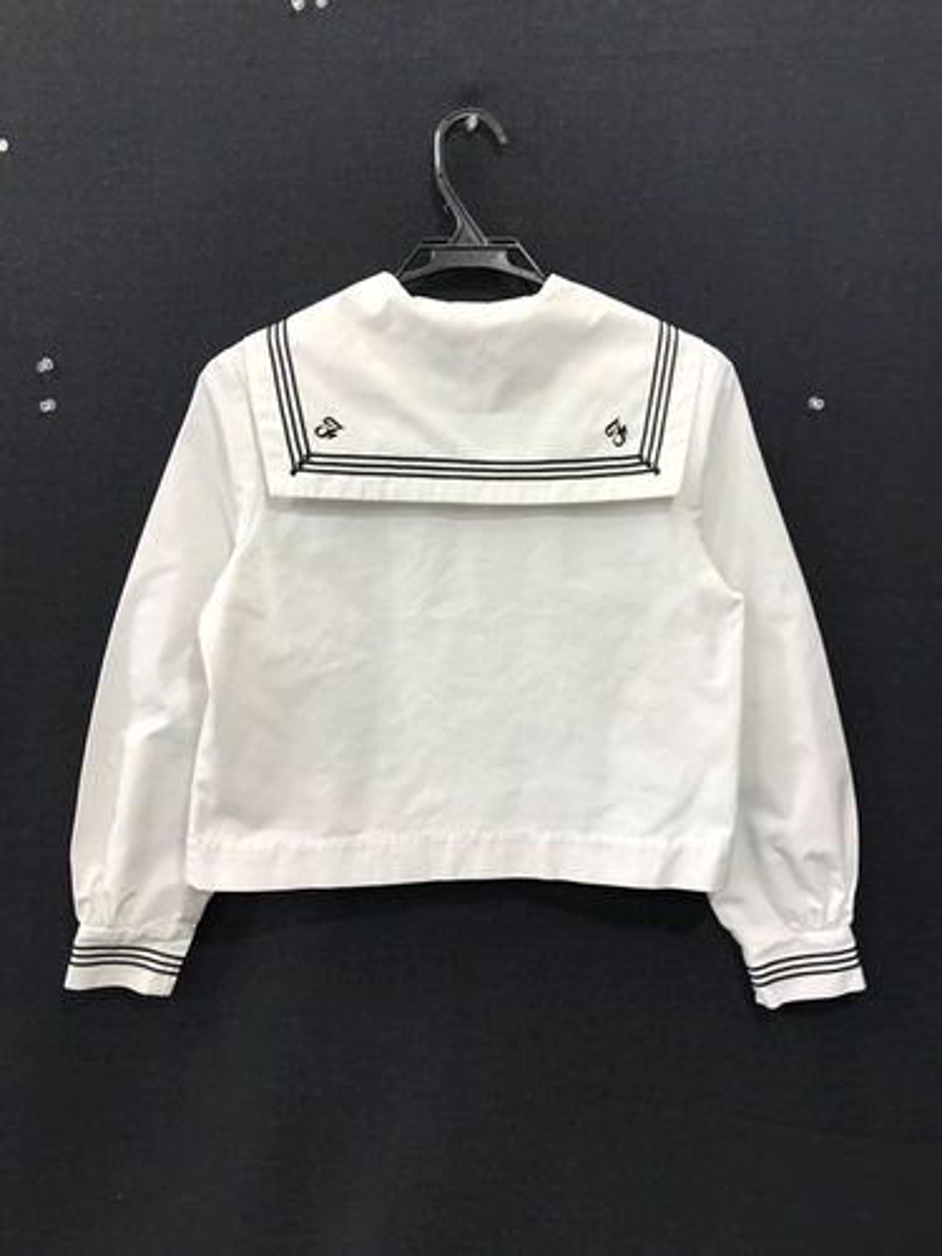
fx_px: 1016
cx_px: 471
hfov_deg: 49.7
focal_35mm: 28
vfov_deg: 63.4
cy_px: 628
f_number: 1.8
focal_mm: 3.99
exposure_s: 1/50
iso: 32
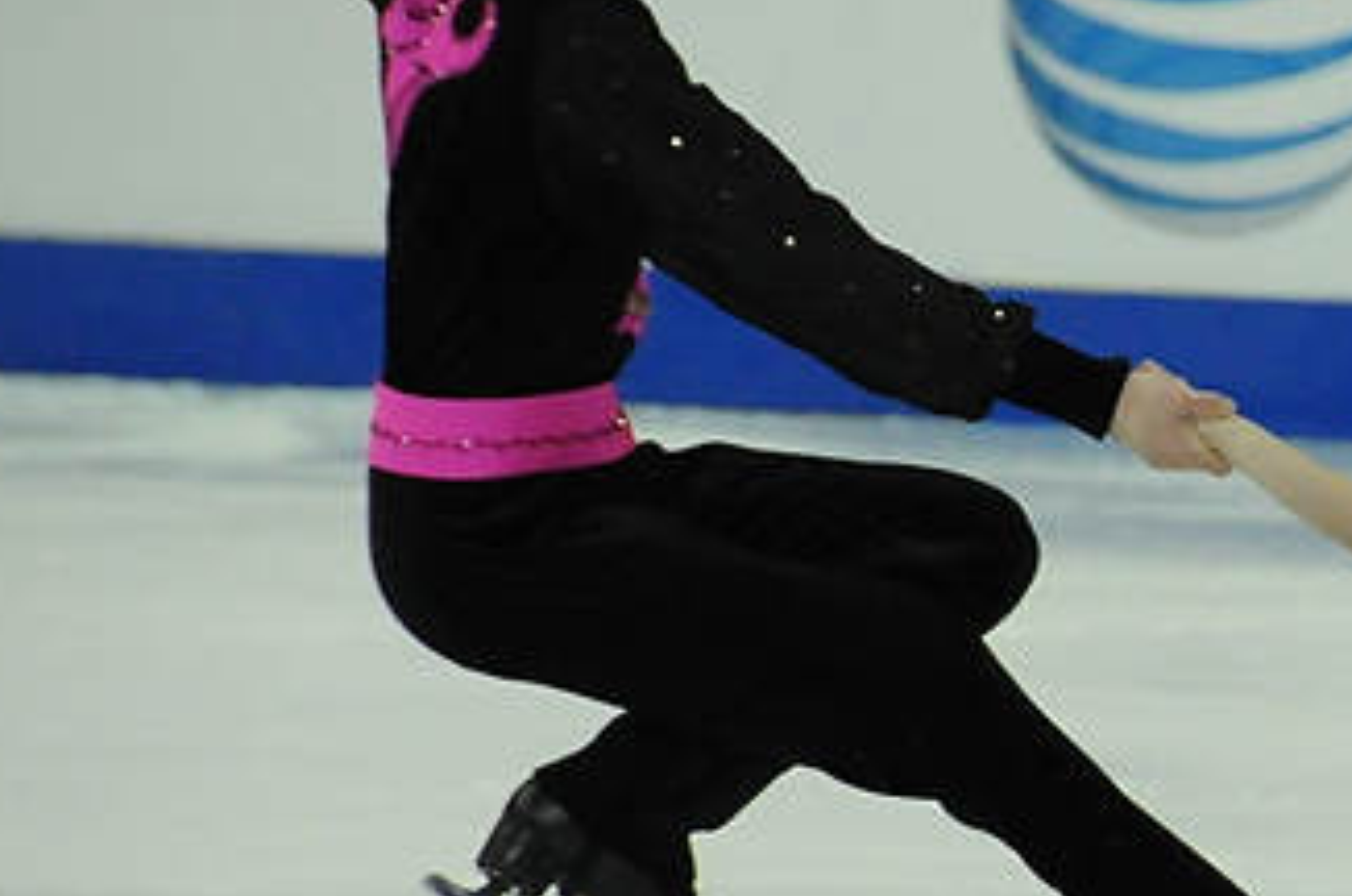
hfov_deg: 2.8
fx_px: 27624
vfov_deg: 1.9
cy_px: 521
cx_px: 1431
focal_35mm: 737
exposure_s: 1/1250
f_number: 5.6
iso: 3200
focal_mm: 200
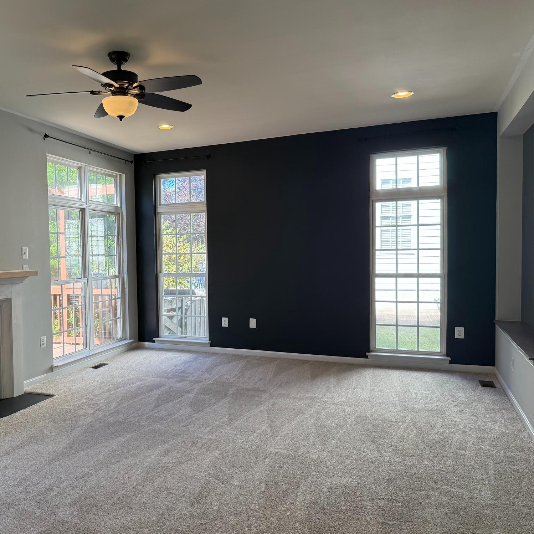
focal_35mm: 29
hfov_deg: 54.5
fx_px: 506
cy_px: 270
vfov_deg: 55.6
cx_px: 180
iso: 100
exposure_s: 1/243
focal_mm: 6.76
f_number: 1.78
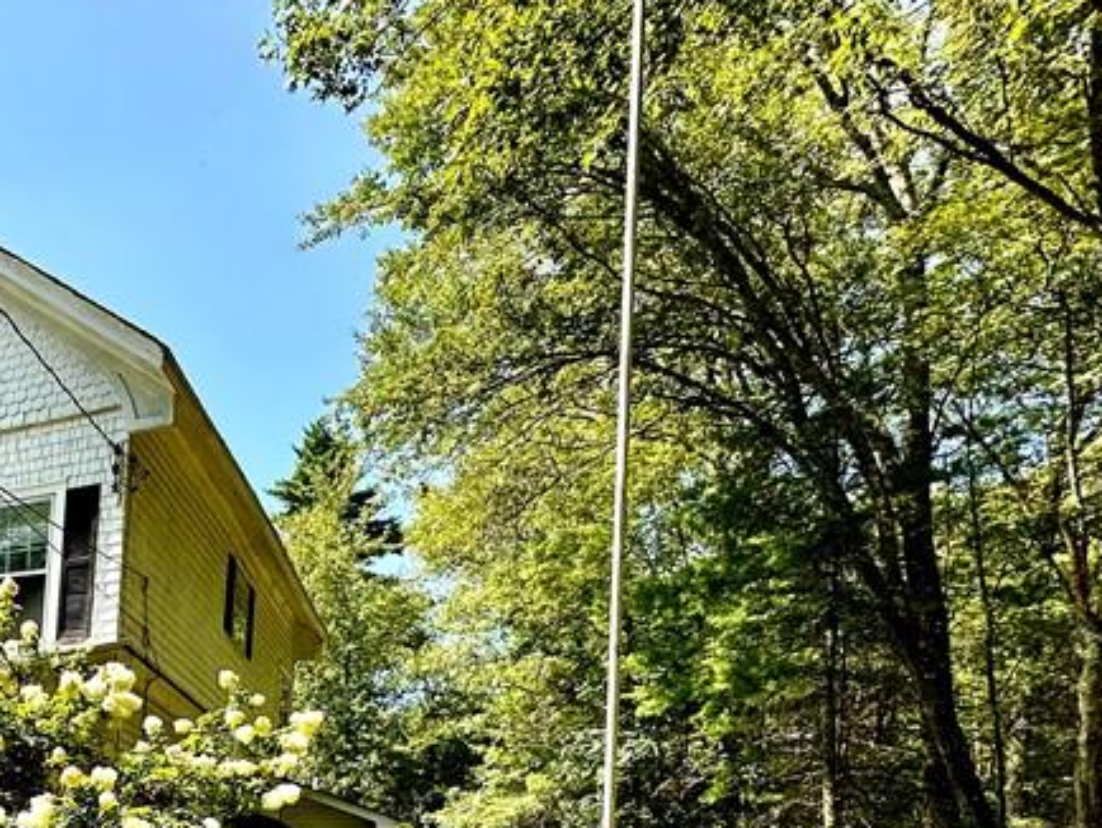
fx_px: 1051
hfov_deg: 44.8
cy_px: 902
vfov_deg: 36.6
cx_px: -53
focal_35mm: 33
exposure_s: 1/720
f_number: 2.2
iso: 40
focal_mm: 2.22
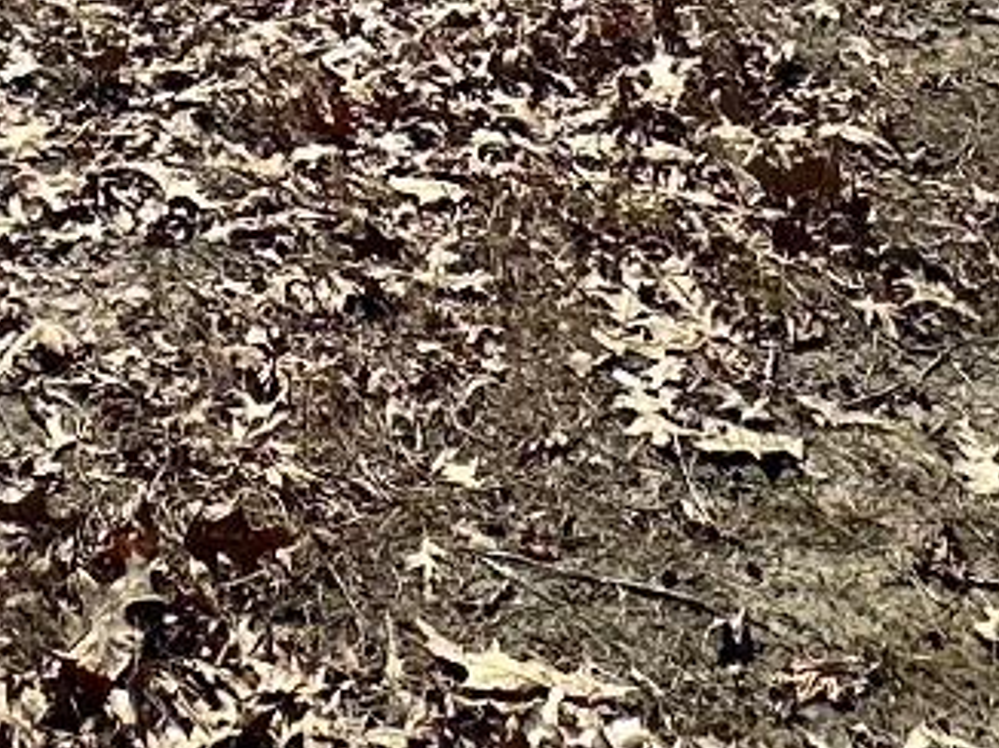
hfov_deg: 21.3
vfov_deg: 13.3
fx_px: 2538
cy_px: -944
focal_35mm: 88
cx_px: -67
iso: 50
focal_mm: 2.22
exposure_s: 1/2882
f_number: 2.2
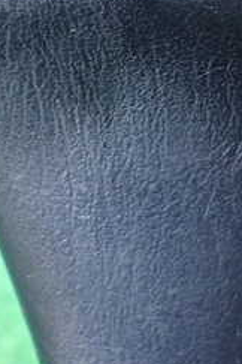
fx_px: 776
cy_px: 159
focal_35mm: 77
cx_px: 120
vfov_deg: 26.3
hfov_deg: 17.7
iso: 800
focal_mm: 5.4
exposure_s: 1/80
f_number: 2.3
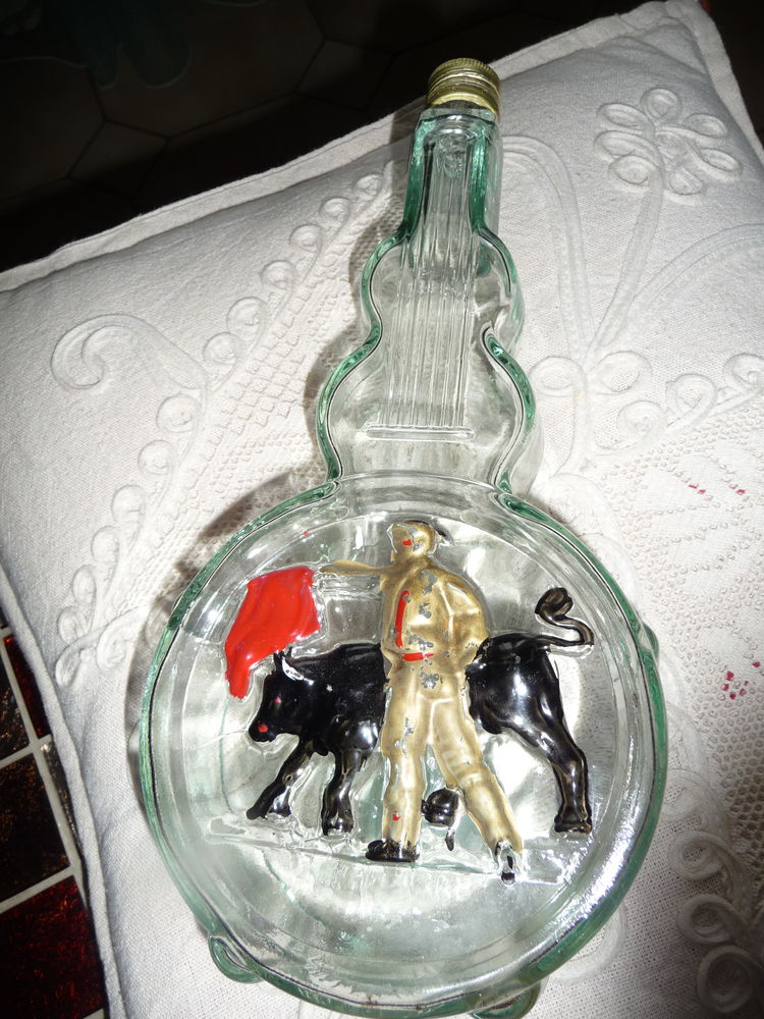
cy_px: 510
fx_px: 824
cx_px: 382
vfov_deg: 63.4
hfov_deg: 49.7
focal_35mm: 28
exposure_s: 1/30
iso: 100
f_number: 3.3
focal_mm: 4.7
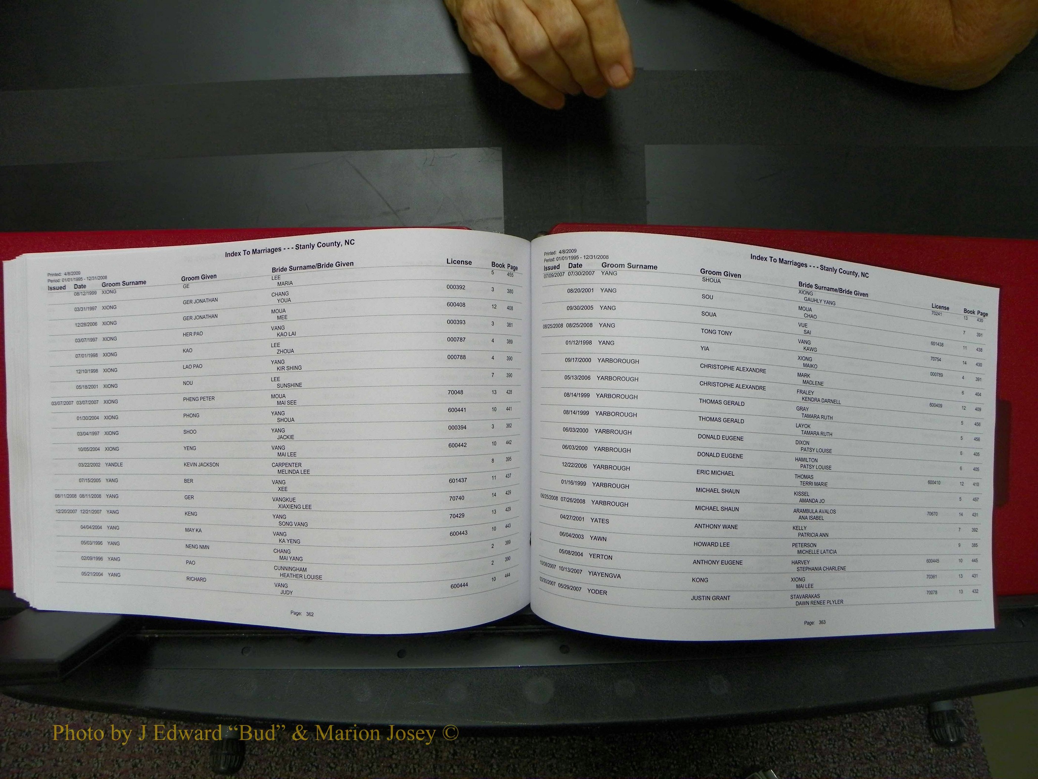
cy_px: 390
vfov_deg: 53.1
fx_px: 780
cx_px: 519
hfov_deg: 67.3
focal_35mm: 26
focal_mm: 4.6
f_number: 2.8
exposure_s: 1/30
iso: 100
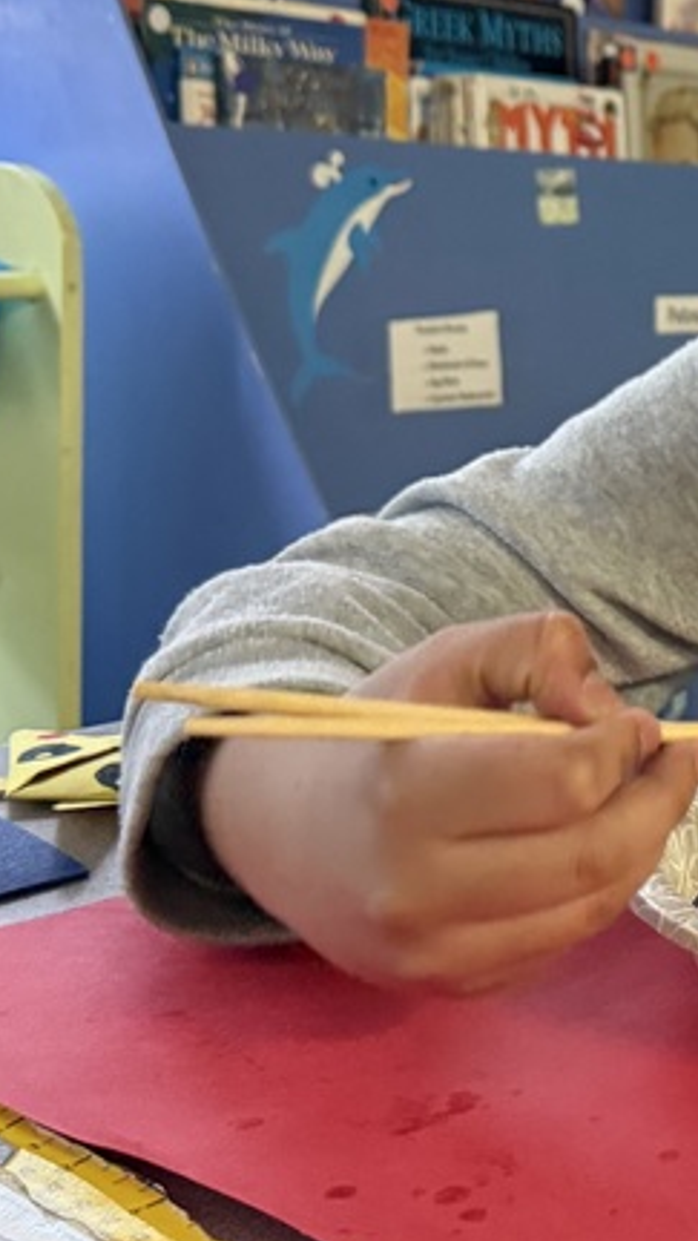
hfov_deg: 17.6
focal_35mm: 62
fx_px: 2040
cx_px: 1023
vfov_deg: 33.7
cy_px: 477
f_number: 1.78
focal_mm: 6.76
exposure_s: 1/40
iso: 640
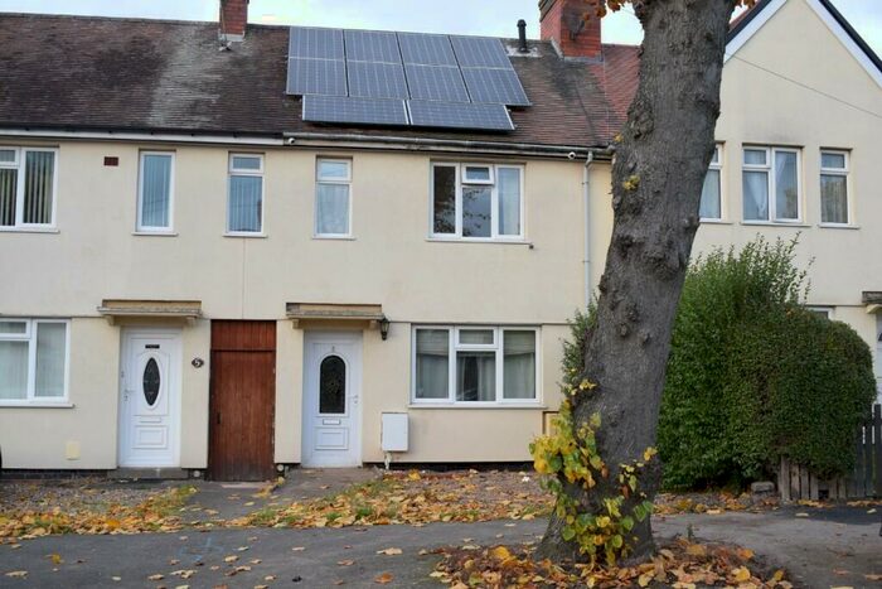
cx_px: 441
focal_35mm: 40
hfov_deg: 47.9
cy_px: 294
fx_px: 992
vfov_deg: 33.0
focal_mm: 27
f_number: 7.1
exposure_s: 1/200
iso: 400
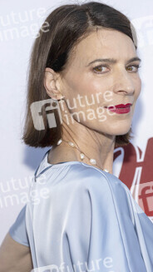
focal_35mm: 101
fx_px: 728
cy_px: 152
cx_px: 97
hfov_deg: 12.0
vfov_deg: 21.1
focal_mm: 79
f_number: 5.6
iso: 400
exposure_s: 1/200
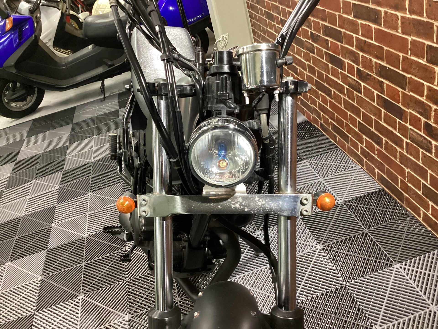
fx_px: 392
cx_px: 219
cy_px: 164
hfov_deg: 58.4
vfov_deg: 45.4
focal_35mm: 31
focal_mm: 3.3
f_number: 2.4
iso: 400
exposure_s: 1/40
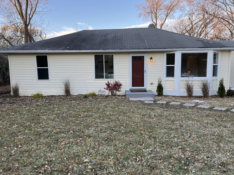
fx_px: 183
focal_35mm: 27
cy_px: 87
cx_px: 120
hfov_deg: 65.3
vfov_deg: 51.3
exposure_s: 1/176
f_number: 1.6
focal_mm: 5.1
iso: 40
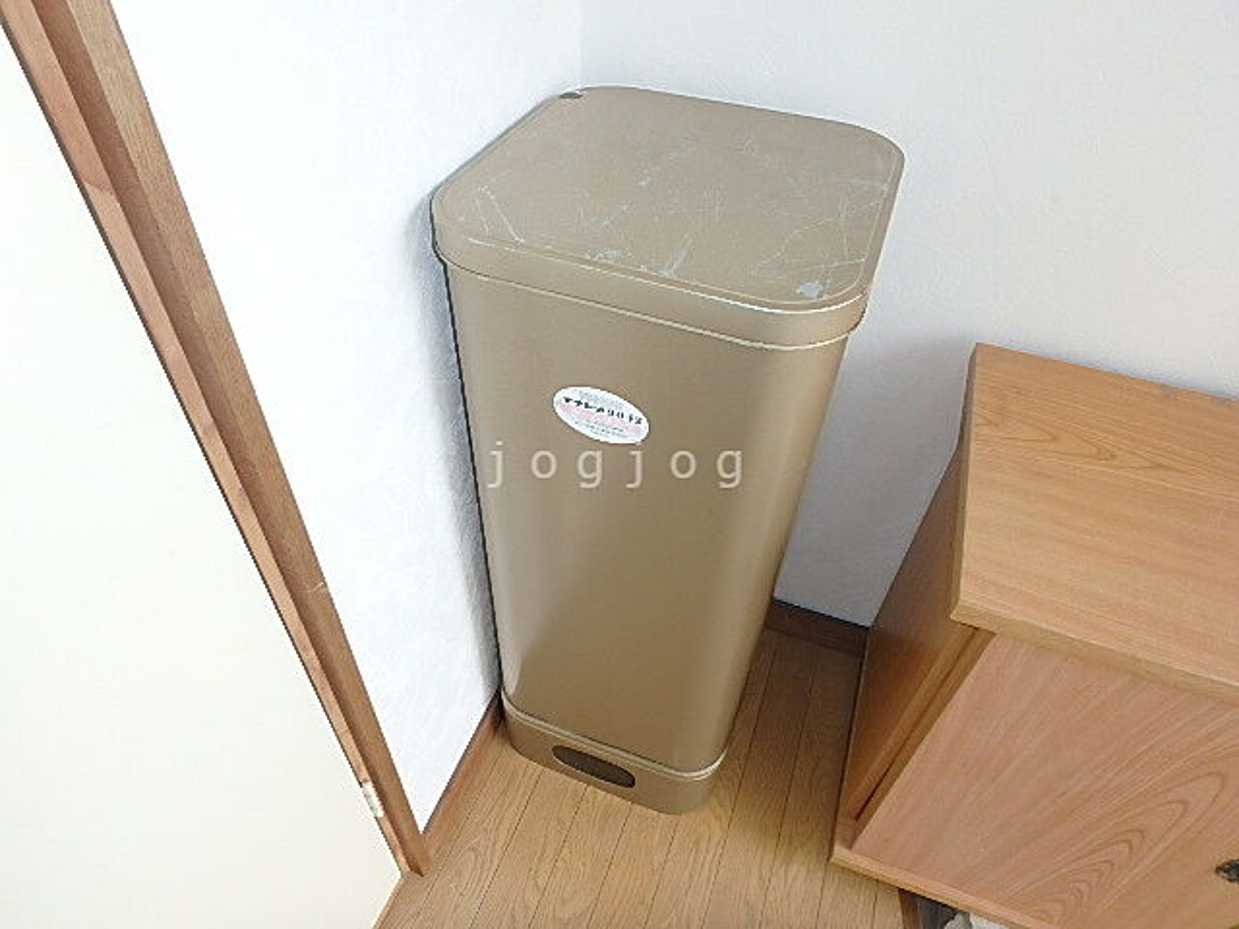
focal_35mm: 21
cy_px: 464
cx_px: 620
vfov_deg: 63.4
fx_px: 752
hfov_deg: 79.0
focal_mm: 3.7
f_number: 3.5
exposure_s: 1/60
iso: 160
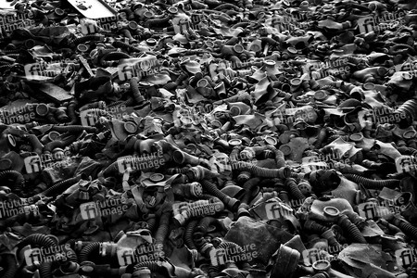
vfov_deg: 18.9
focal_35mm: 72
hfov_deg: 28.1
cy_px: 139
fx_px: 834
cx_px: 208
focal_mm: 48
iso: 3200
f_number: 4.8
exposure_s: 1/125
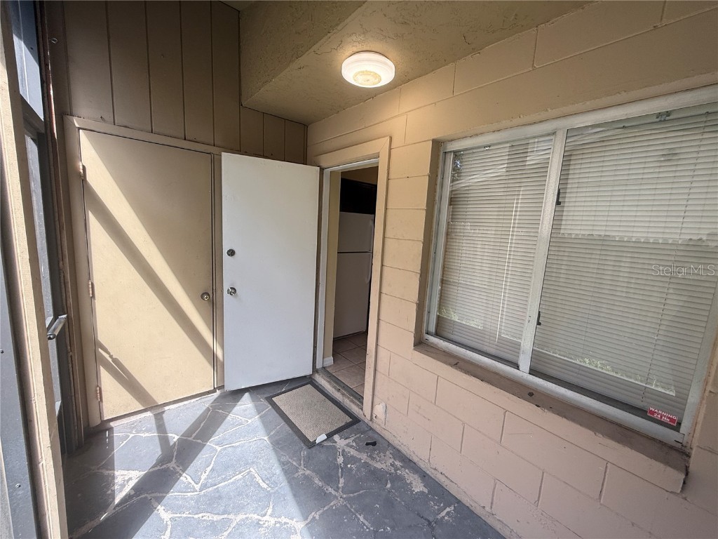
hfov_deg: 102.1
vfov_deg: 85.7
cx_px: 359
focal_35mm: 14
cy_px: 270
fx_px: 290
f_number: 2.2
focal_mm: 2.22
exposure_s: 1/121
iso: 50
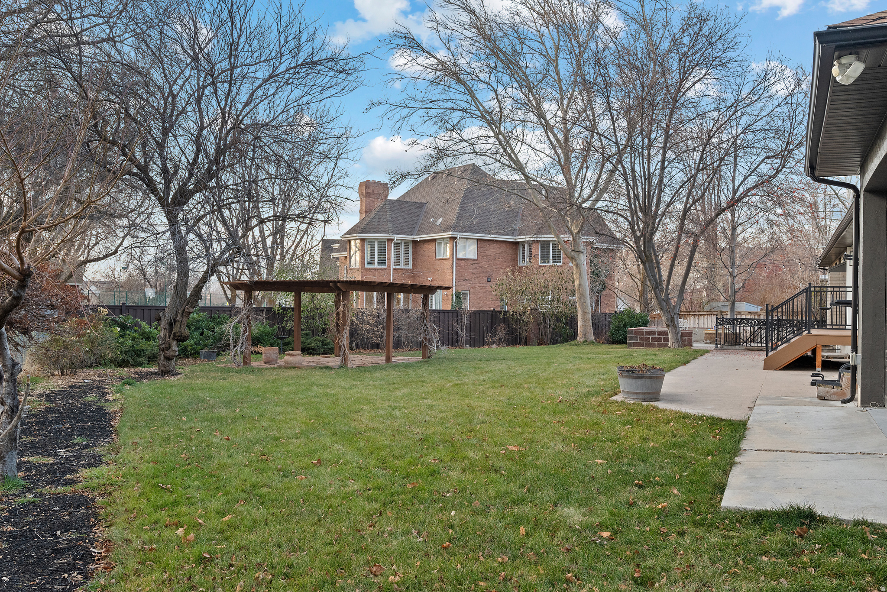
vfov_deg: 43.6
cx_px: 444
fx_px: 739
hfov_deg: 61.9
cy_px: 296
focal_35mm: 30
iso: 800
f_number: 8
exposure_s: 1/25
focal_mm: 30
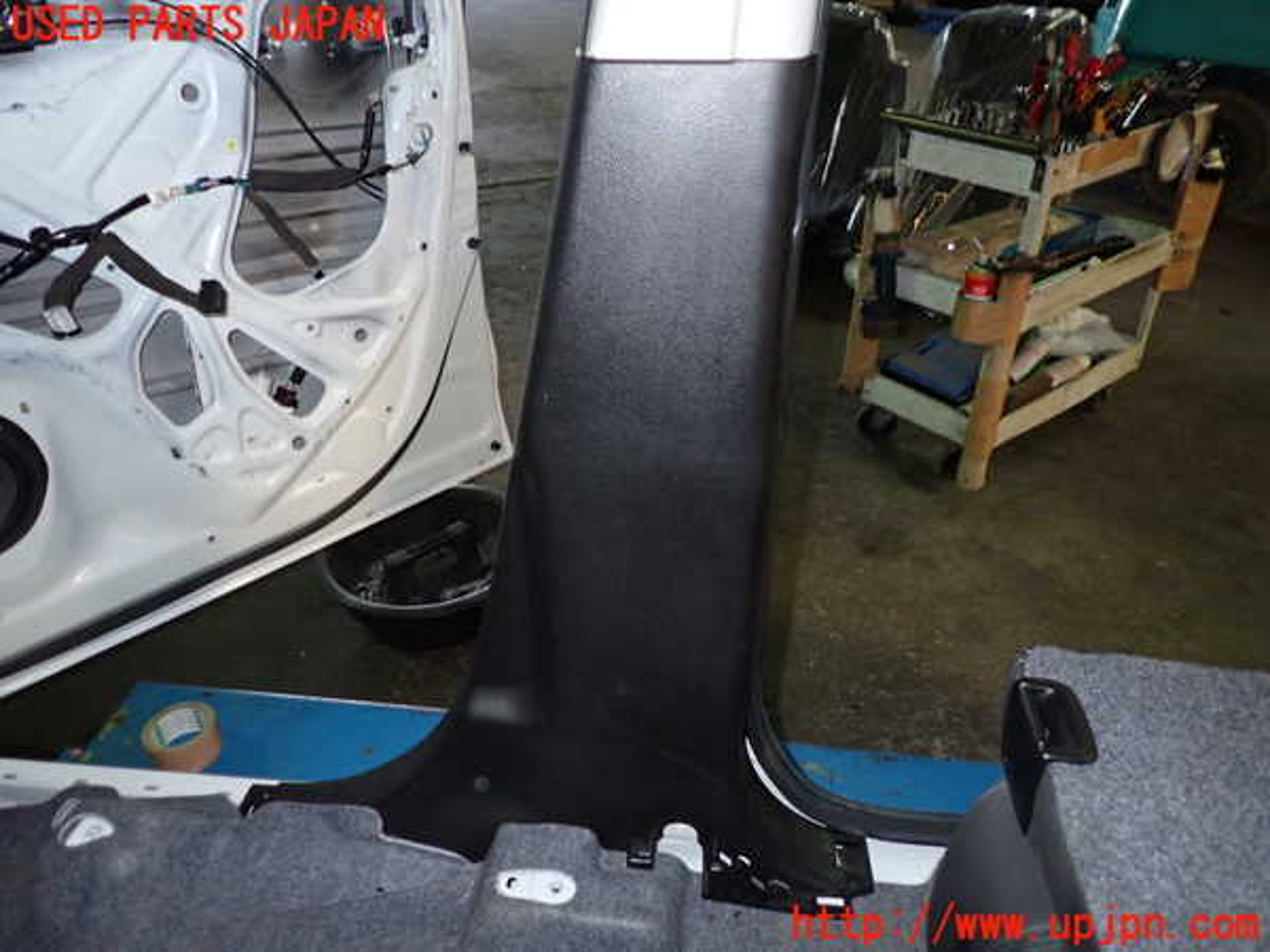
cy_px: 476
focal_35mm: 25
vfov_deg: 54.9
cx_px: 635
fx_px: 917
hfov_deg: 69.4
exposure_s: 1/30
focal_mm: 4.5
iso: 500
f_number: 5.6
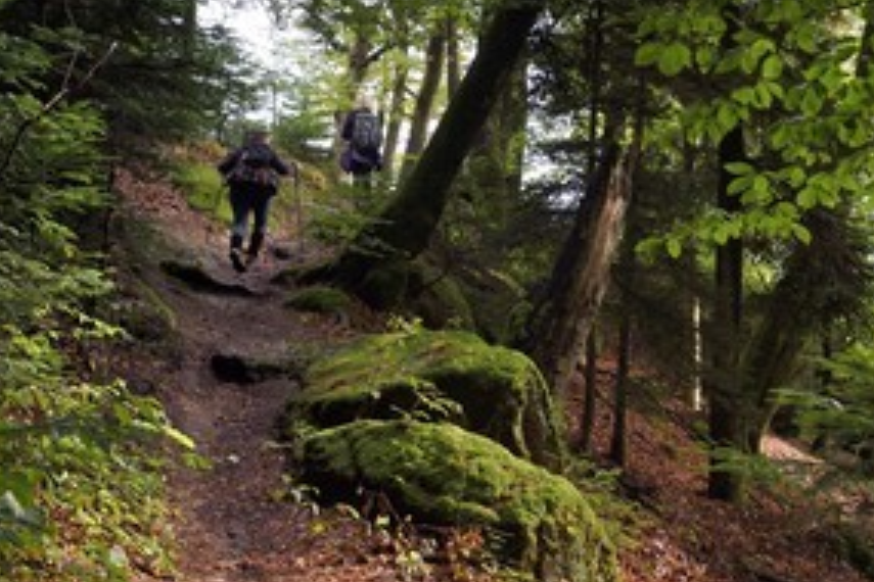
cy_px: 208
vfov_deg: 21.8
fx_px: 1505
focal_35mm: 62
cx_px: 635
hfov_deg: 31.9
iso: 800
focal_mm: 42
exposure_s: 1/100
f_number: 8
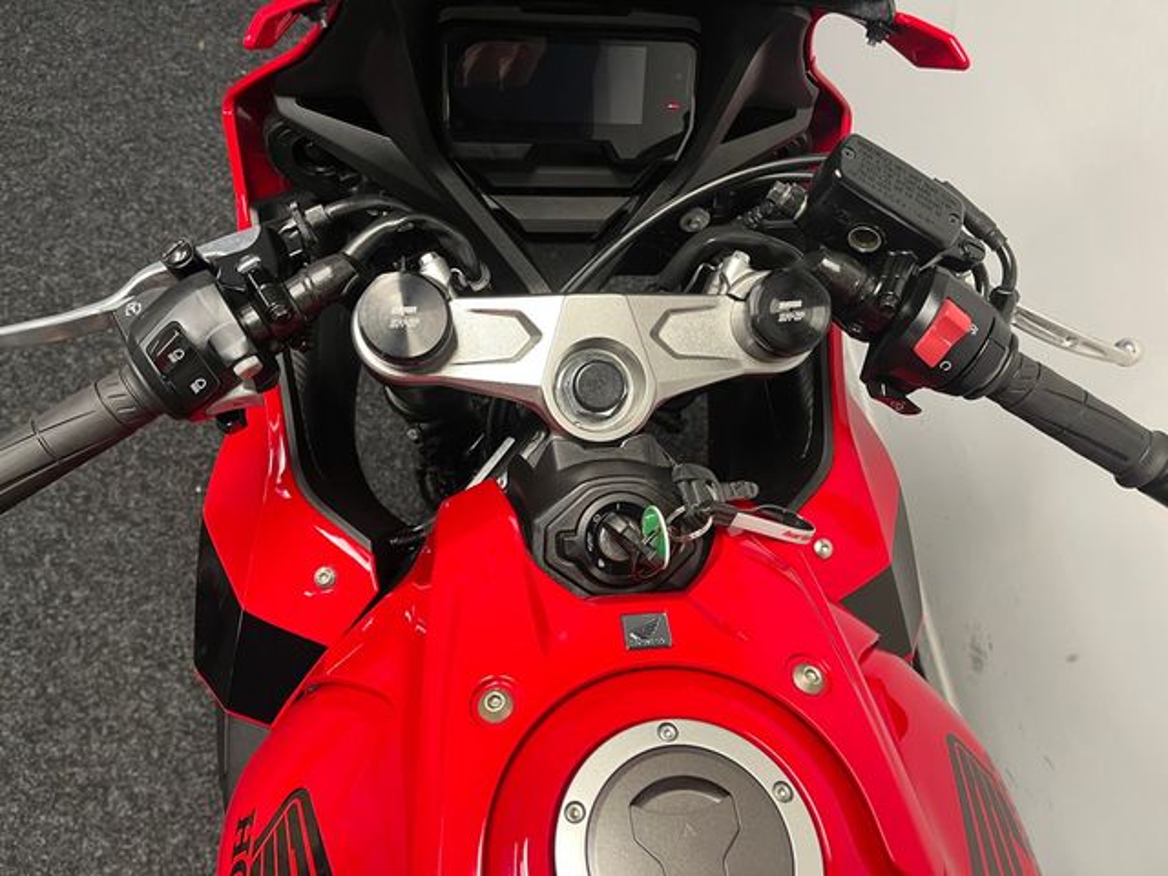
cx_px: 584
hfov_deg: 67.3
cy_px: 438
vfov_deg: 53.1
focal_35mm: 26
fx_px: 877
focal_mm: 5.1
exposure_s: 1/50
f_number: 1.6
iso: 200
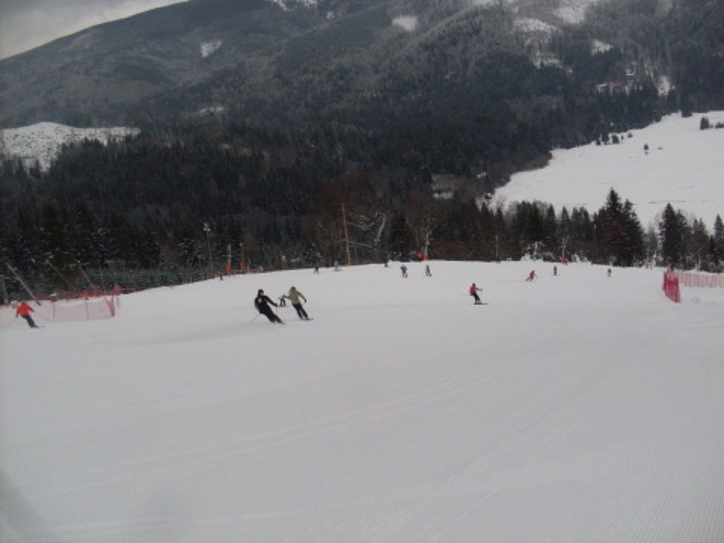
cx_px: 362
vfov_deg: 37.7
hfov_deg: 49.0
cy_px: 272
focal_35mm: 38
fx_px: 795
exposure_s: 1/350
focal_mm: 6.3
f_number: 2.8
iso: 80
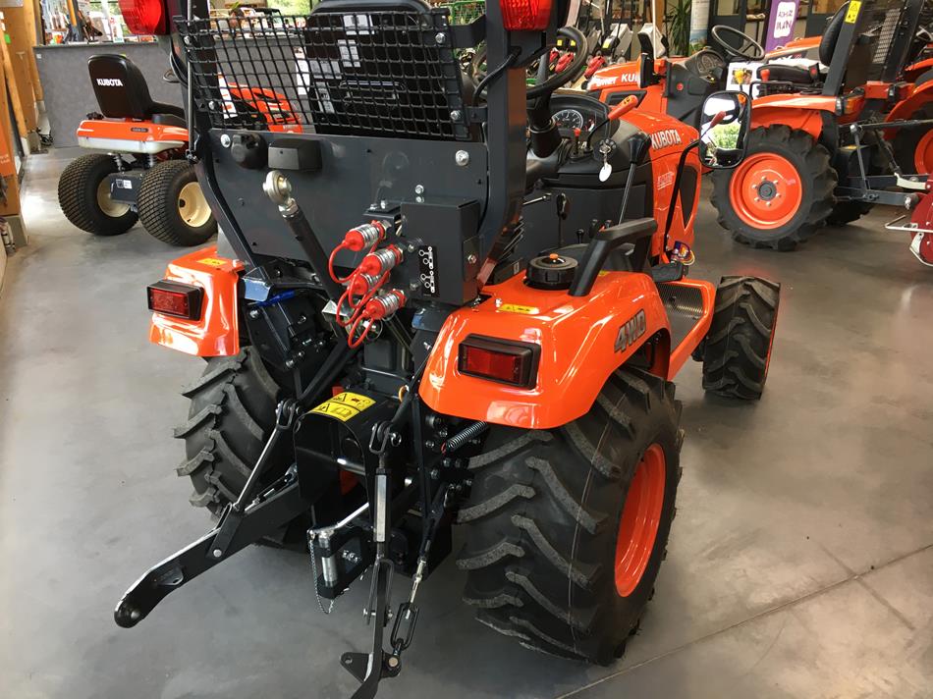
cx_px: 466
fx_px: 781
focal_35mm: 29
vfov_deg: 48.2
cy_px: 350
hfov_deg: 61.7
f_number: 2.2
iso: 32
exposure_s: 1/33
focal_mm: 4.15
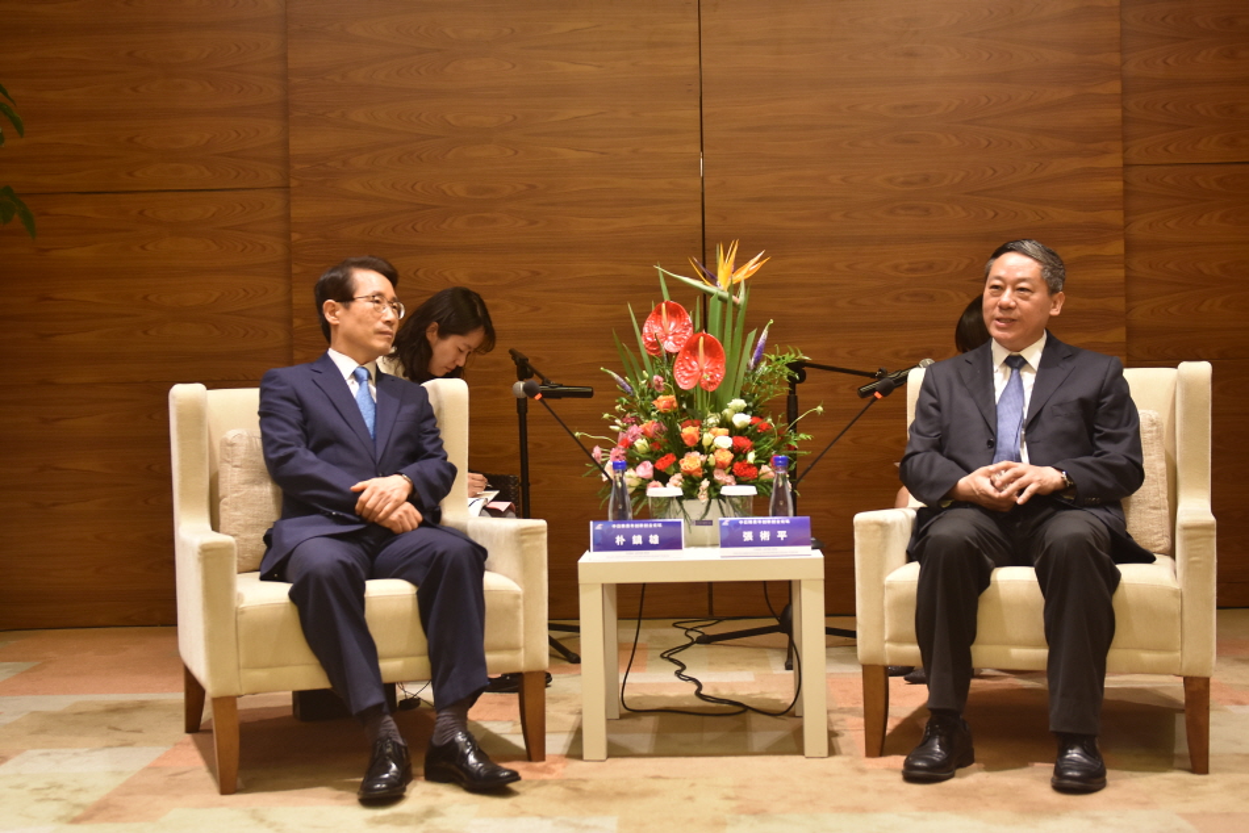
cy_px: 416
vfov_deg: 26.5
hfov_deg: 38.9
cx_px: 624
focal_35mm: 51
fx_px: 1770
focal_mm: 34
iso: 720
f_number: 2.8
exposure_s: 1/50
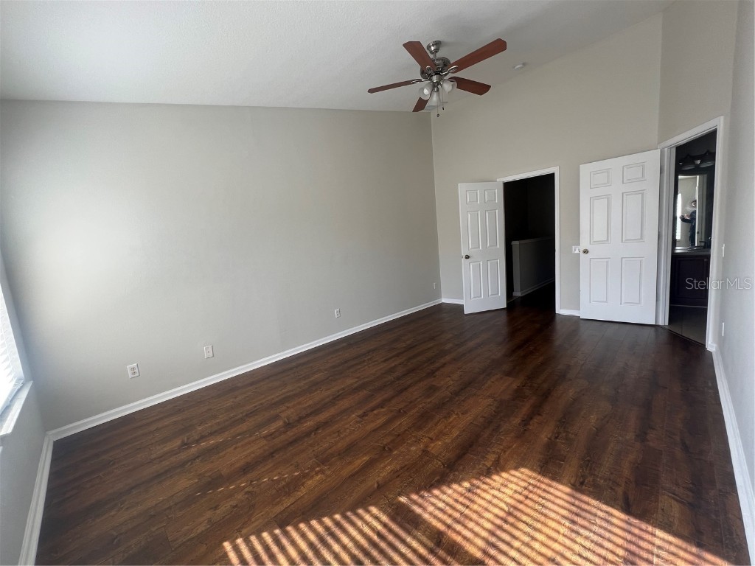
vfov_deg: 89.9
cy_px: 283
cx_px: 378
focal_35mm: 13
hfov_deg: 106.2
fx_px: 284
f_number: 1.8
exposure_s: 1/99
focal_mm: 1.57
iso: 50
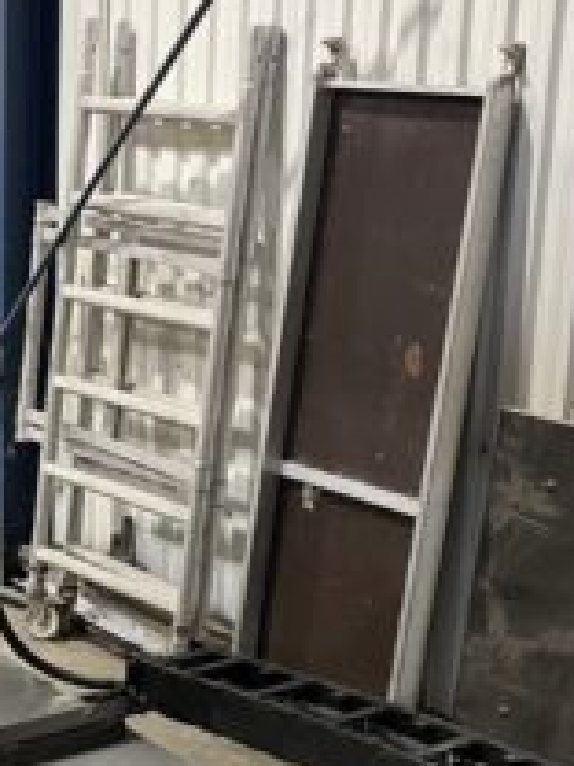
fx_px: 1658
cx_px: 52
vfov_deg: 25.7
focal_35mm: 75
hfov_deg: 19.3
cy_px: 556
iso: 200
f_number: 1.6
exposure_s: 1/50
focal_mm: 5.1
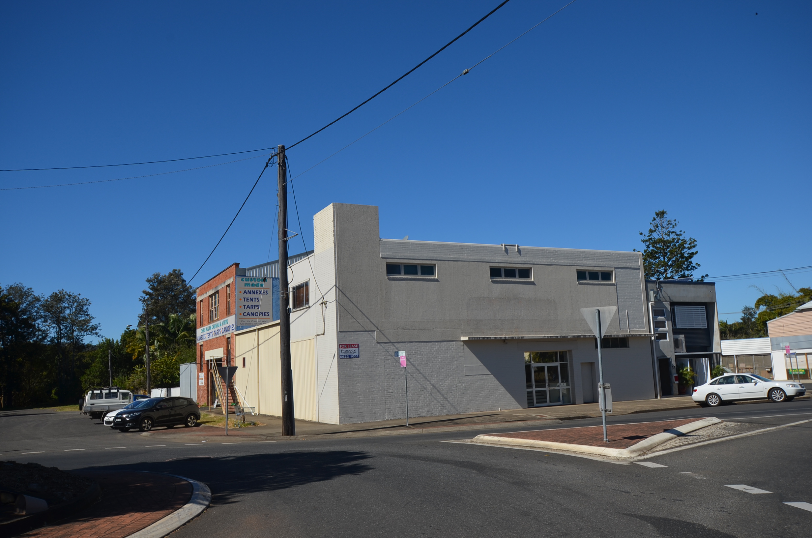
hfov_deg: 62.0
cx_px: 406
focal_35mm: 30
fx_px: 675
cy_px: 269
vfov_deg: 43.4
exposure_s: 1/320
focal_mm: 20
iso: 100
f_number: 9
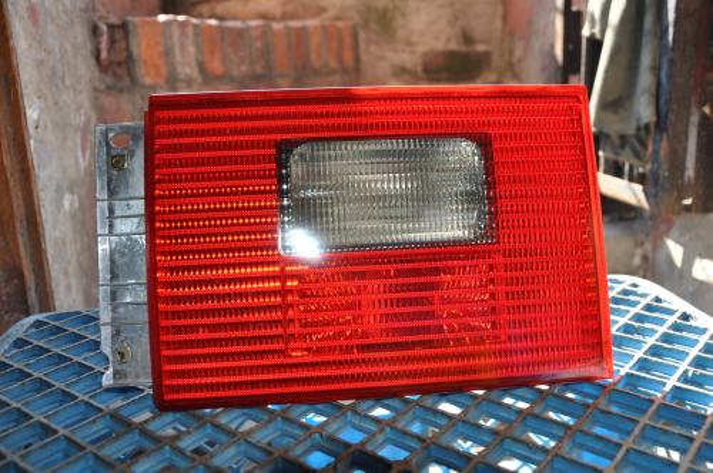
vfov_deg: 36.8
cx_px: 356
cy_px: 236
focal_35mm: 36
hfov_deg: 53.2
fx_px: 712
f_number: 3.8
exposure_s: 1/125
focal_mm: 24
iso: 250
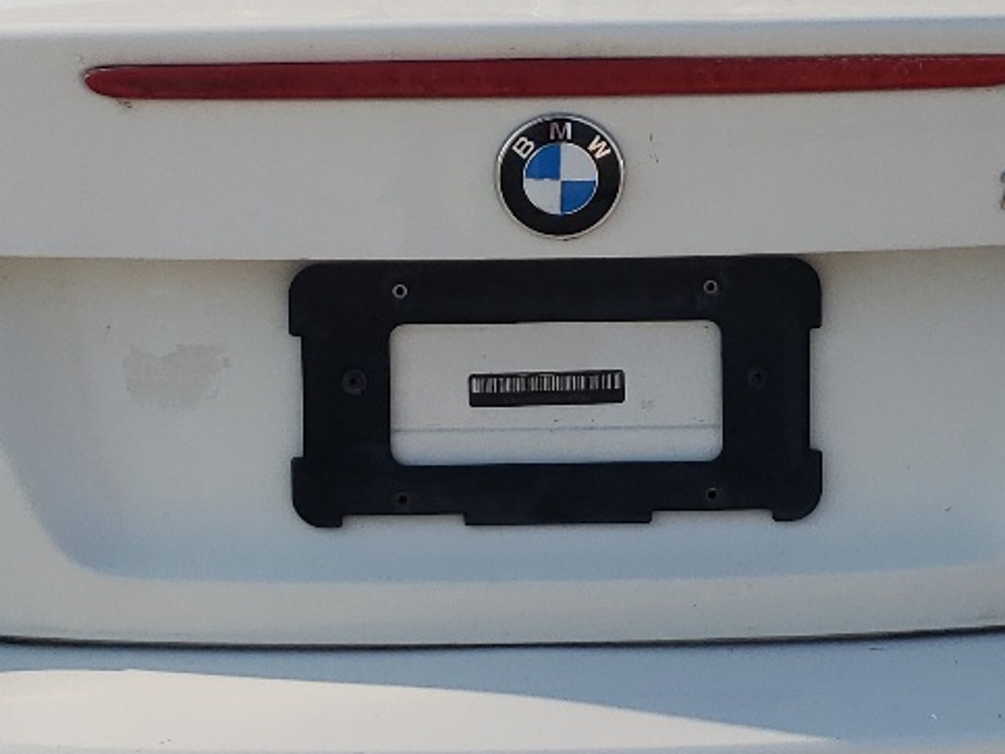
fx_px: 2497
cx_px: 592
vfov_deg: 17.2
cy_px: 349
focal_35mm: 86
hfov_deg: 22.7
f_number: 1.5
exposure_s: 1/2500
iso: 50
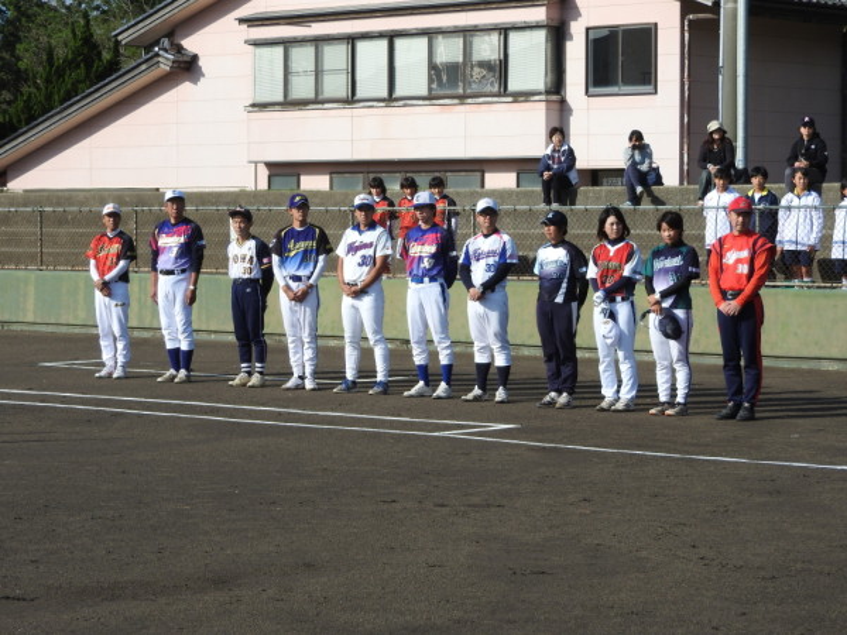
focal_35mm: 105
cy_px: 318
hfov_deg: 18.7
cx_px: 424
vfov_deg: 14.1
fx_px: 2569
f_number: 4.8
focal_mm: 18.8
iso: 100
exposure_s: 1/800
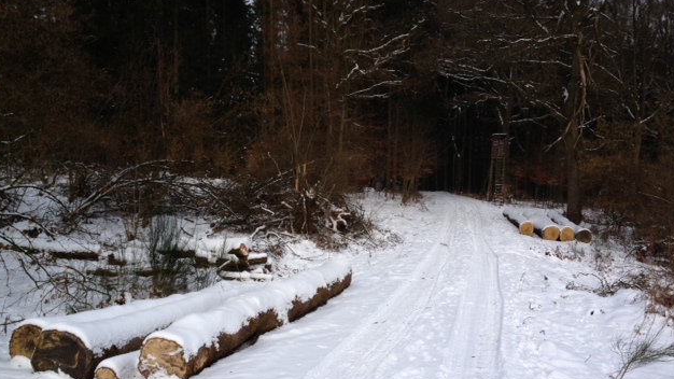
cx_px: 334
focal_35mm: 39
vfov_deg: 30.4
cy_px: 211
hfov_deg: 51.6
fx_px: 697
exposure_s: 1/978
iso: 50
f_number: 2.4
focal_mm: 4.28
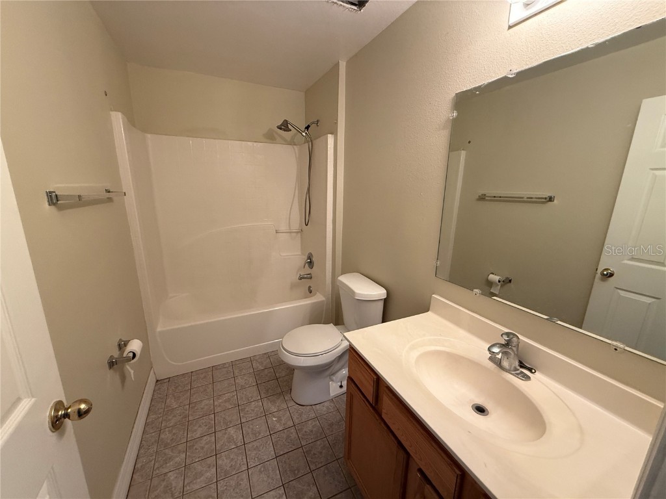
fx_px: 269
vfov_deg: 85.7
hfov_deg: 102.1
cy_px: 250
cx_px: 333
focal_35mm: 14
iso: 320
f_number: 2.2
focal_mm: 2.22
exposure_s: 1/60
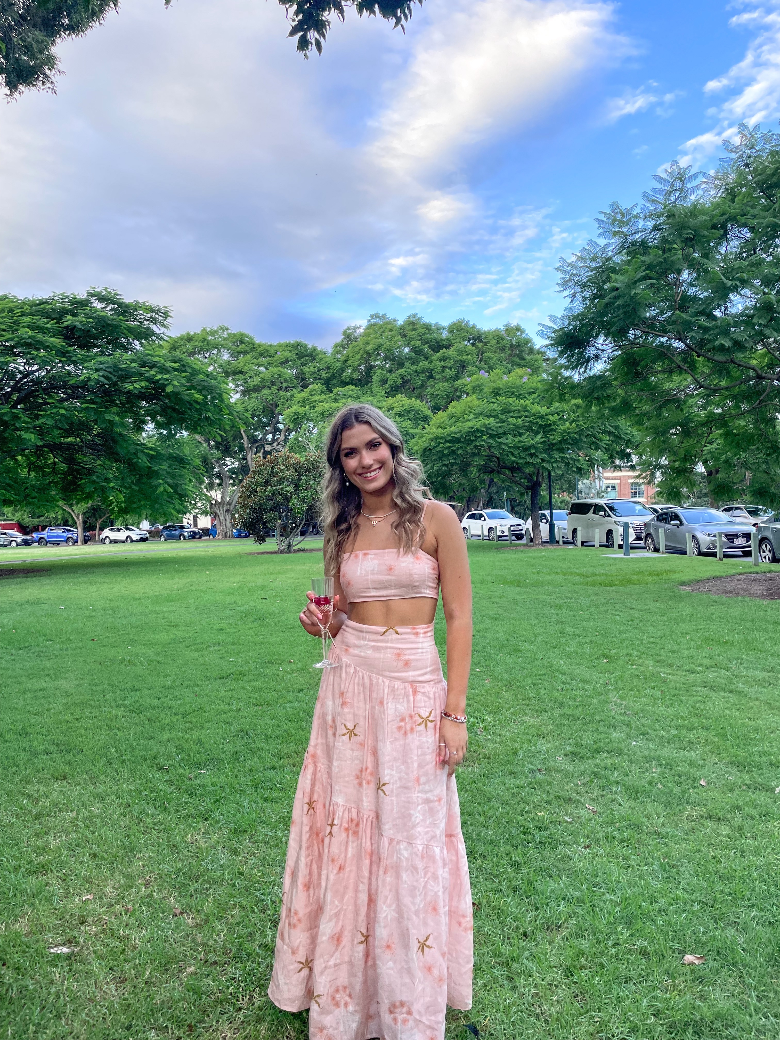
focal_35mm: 26
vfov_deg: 67.3
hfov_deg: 53.1
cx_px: 390
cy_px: 520
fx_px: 781
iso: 32
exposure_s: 1/400
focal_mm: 4.2
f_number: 1.6
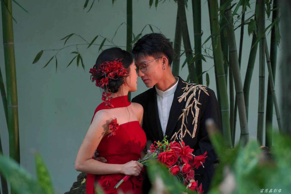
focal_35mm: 200
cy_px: 97
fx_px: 1616
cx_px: 146
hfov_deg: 10.3
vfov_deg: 6.9
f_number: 5.6
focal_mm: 200
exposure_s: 1/20
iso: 100
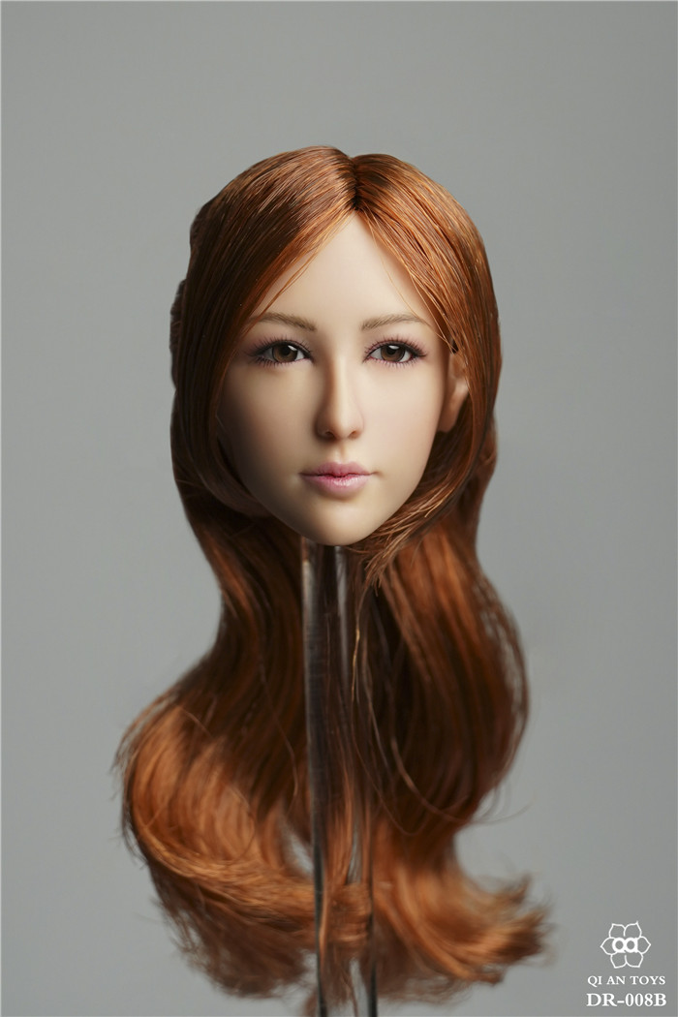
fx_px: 1977
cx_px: 339
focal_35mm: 70
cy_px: 508
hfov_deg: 19.5
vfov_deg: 28.8
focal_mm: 47
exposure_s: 1/125
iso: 400
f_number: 6.3
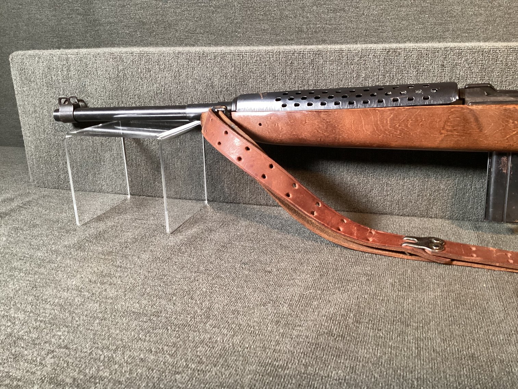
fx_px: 464
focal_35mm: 31
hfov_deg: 58.3
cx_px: 259
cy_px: 194
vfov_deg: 45.4
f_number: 2.4
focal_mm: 3.3
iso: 320
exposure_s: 1/40
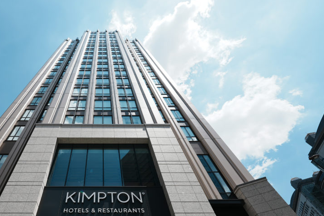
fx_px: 180
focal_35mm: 20
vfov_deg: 60.4
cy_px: 146
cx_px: 102
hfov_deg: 80.5
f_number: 8
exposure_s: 1/320
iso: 80
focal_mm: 14
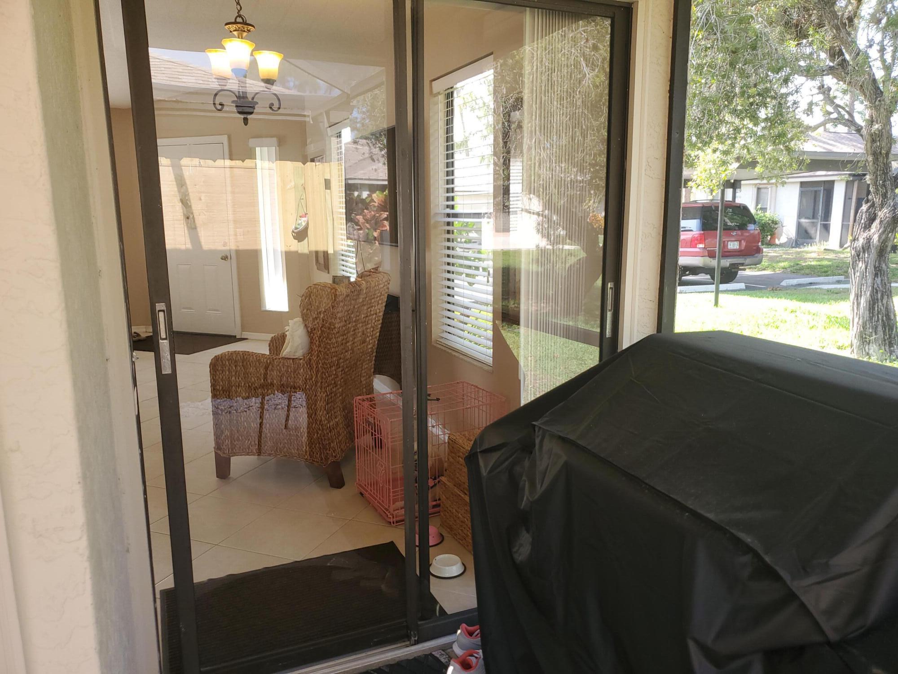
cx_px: 449
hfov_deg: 67.3
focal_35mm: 26
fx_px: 674
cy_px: 337
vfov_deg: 53.1
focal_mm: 4.3
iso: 50
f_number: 1.5
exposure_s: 1/120
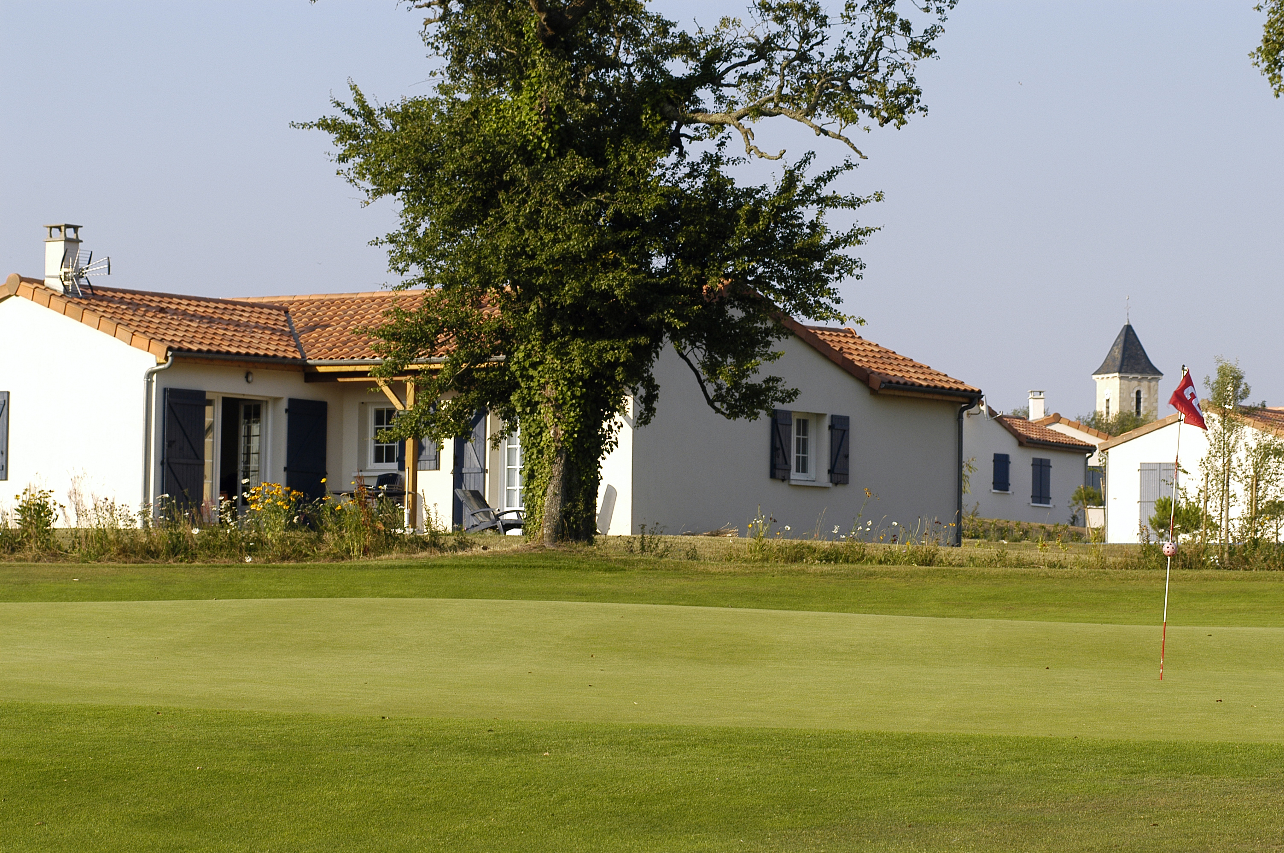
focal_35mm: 129
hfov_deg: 15.9
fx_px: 4597
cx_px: 642
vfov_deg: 10.6
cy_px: 426
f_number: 9
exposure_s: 1/180
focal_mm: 86
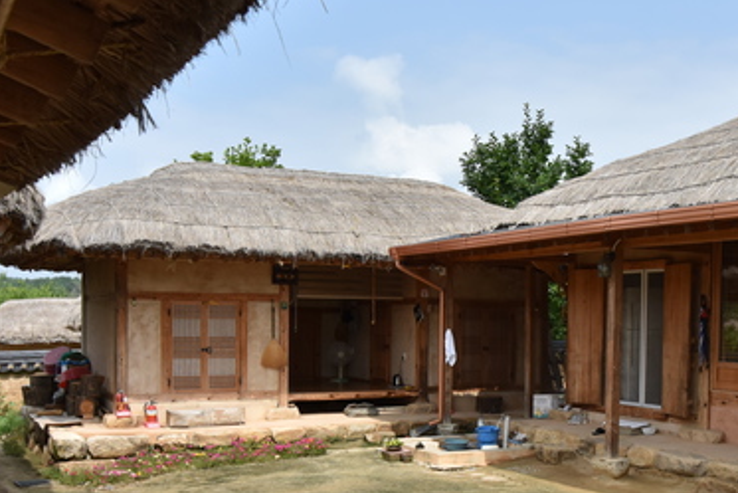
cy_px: 375
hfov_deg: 43.0
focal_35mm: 45
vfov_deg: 29.4
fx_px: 923
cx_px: 489
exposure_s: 1/1250
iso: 400
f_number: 8
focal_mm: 24
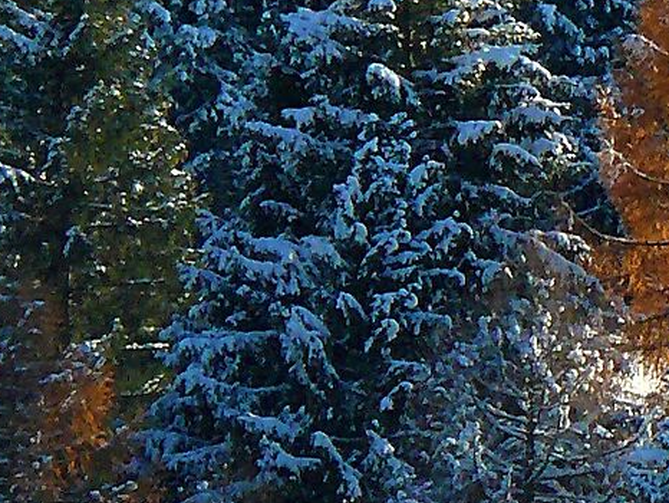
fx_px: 27883
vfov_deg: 1.0
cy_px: 329
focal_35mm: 1442
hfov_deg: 1.4
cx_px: 1609
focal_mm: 59.2
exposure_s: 1/320
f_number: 7.1
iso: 200
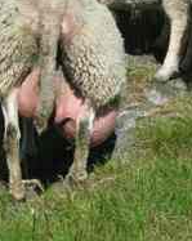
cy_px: 31
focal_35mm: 238
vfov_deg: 8.1
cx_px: 65
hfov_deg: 6.5
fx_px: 1695
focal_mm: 16.8
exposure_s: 1/397
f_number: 4.8
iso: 100
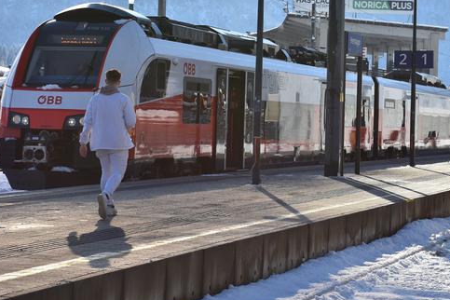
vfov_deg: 12.2
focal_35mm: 112
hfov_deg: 18.3
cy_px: 97
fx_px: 1398
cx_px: 255
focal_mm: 45
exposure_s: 1/500
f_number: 8
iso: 110
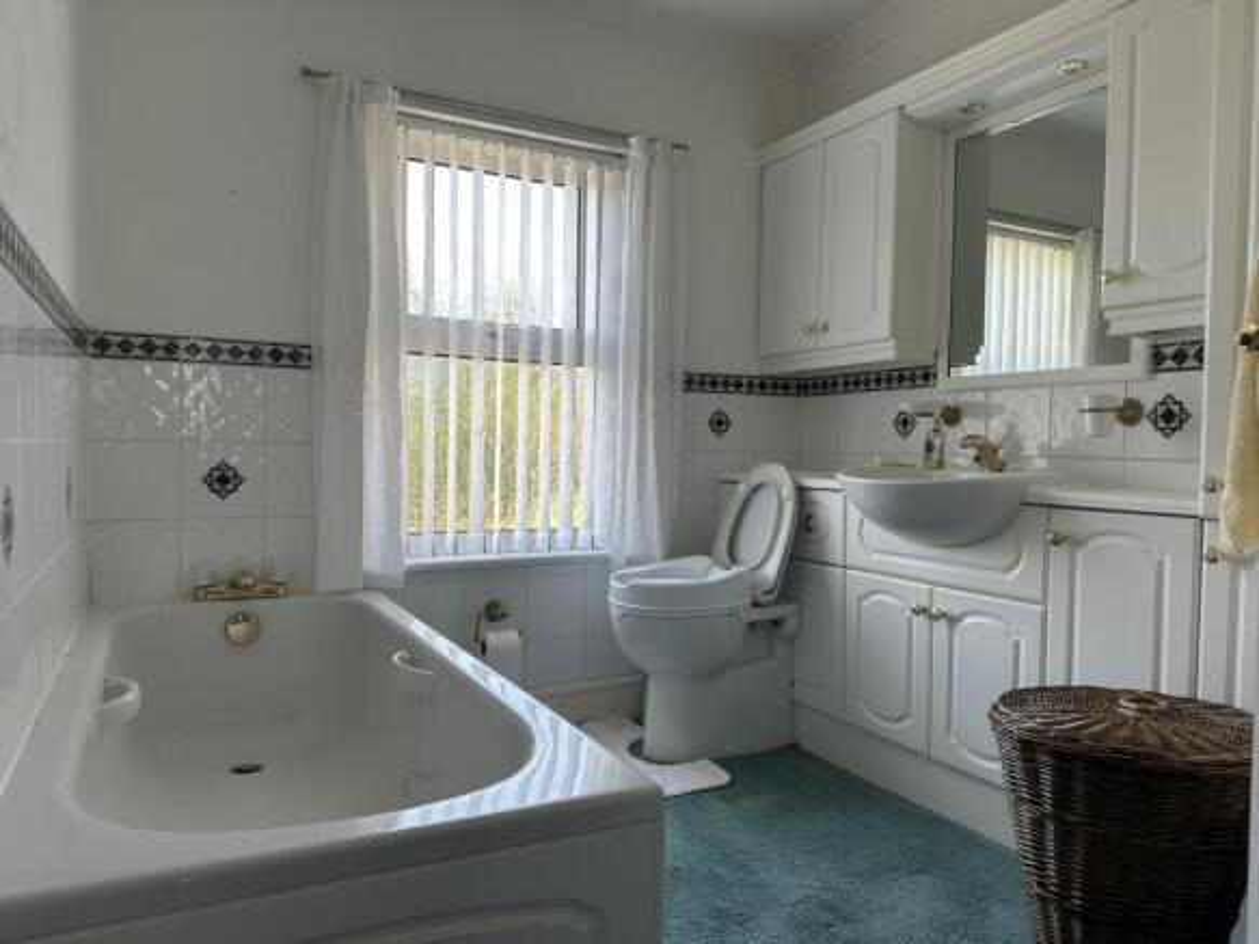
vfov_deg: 56.8
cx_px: 630
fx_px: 873
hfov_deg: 71.6
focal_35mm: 24
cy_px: 472
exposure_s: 1/139
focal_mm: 6.86
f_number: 1.78
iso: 64
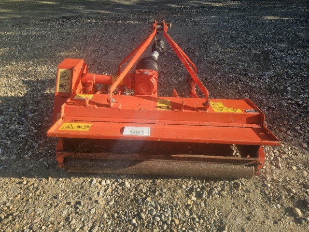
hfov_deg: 73.9
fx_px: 205
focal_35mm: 23
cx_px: 154
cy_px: 116
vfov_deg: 58.9
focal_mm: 5.4
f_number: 1.8
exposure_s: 1/529
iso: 25
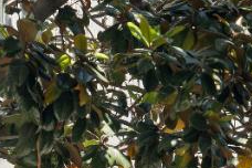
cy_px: 178
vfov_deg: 6.0
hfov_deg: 8.9
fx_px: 1610
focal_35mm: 230
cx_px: 6
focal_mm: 35
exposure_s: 1/8
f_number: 8
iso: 100
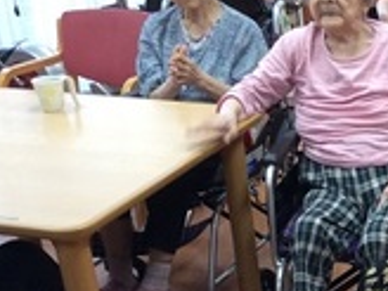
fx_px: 874
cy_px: 278
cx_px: 454
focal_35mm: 78
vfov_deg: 18.5
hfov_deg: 23.1
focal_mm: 3.3
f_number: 2.4
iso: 64
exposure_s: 1/24
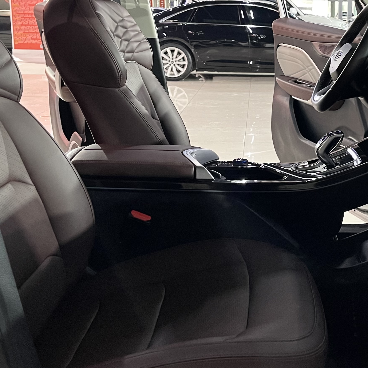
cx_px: 306
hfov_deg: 32.3
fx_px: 613
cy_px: 126
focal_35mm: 51
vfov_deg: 33.1
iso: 500
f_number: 1.6
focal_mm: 5.1
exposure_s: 1/33
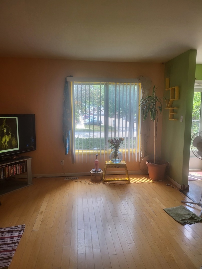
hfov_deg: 56.8
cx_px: 101
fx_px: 187
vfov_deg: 71.6
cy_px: 134
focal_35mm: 24
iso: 40
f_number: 1.8
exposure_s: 1/120
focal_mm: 5
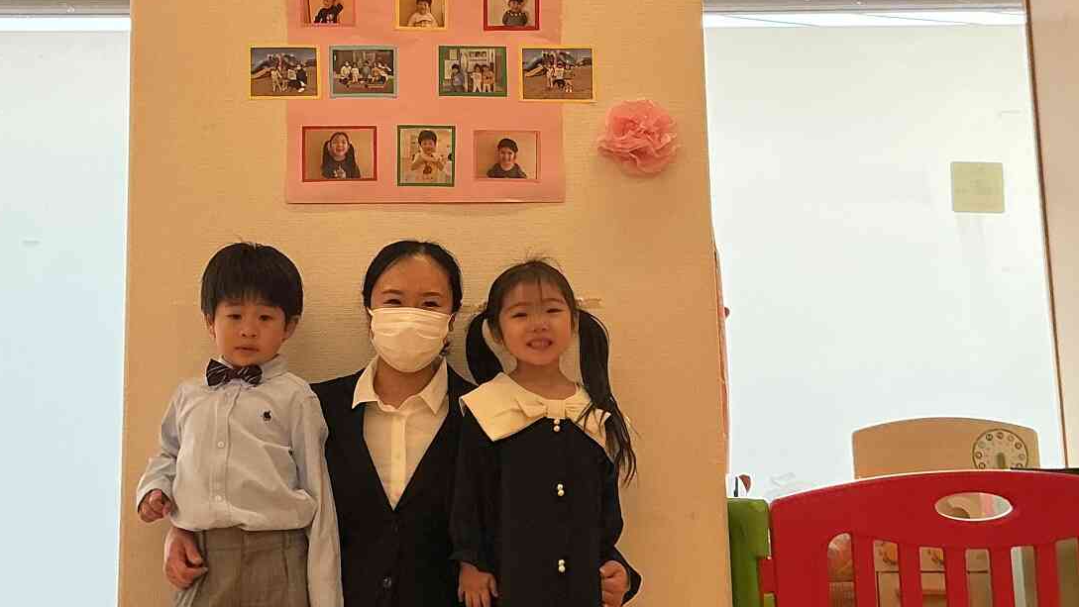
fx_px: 1660
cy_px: 193
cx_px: 455
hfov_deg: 35.9
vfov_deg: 20.7
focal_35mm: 58
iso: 25
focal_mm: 3
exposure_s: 1/193
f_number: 1.8
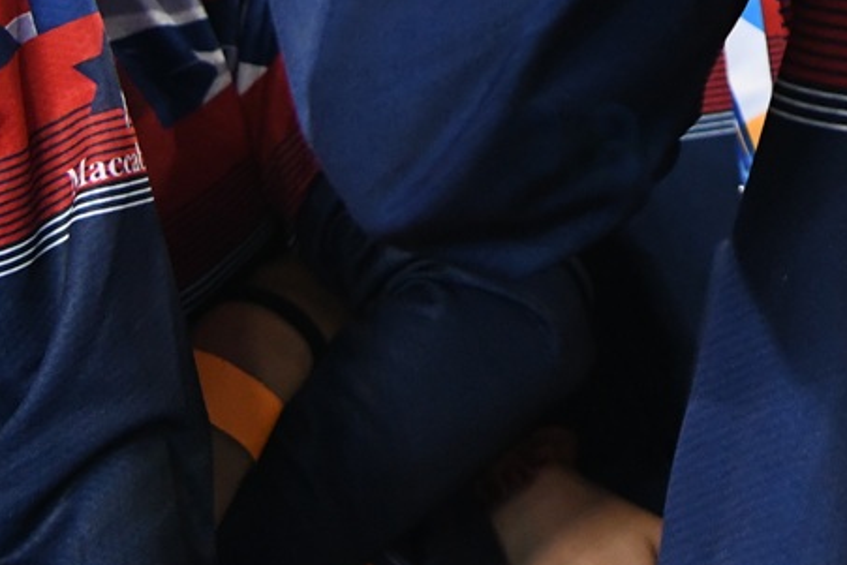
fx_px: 4542
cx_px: 1801
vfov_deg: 6.8
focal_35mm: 193
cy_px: -779
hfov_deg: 9.8
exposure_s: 1/250
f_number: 4
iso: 2000
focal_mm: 34
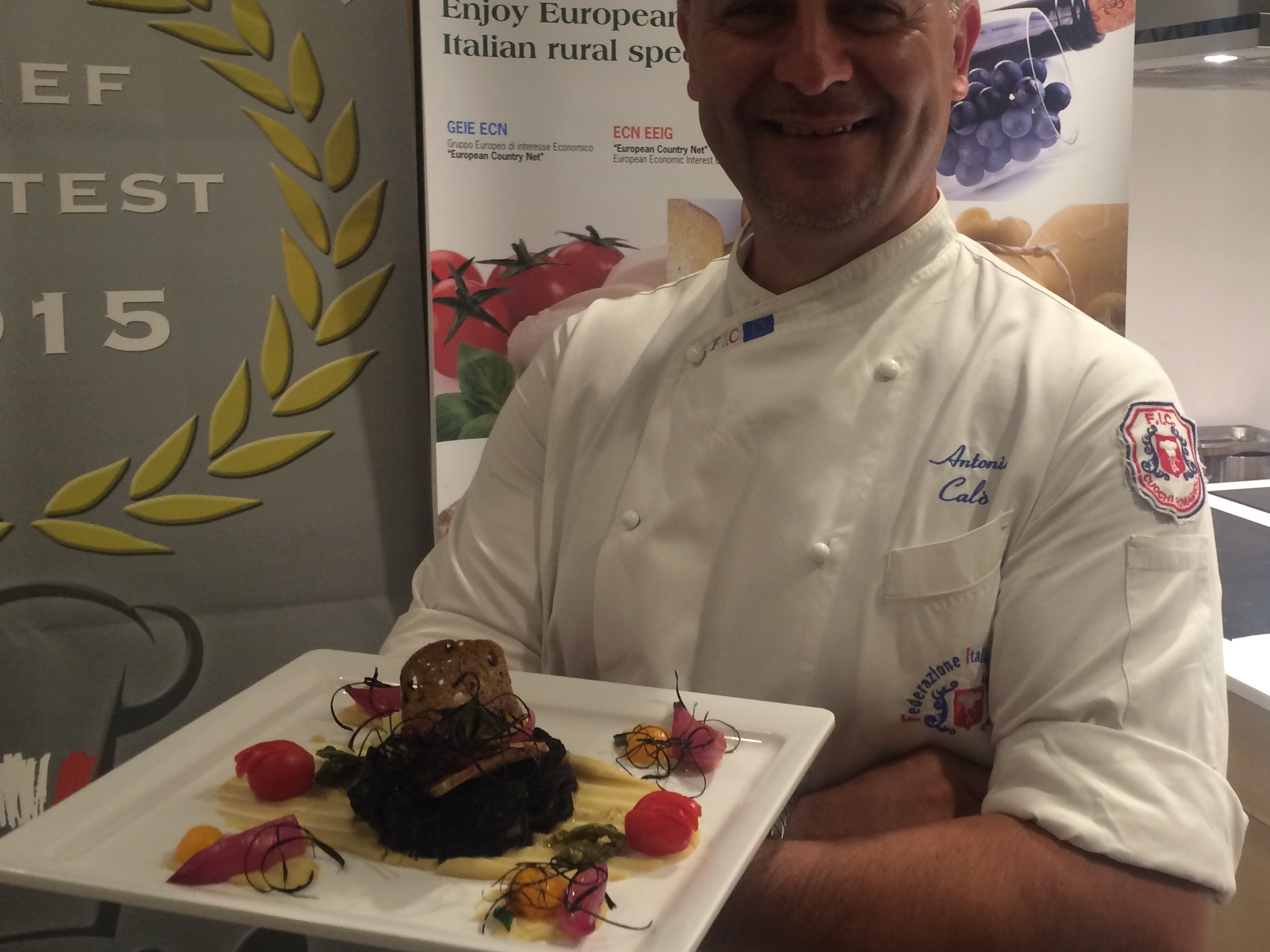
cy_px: 388
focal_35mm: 40
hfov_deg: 46.2
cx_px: 831
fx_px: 1468
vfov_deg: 35.9
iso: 125
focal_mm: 4.15
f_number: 2.2
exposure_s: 1/33
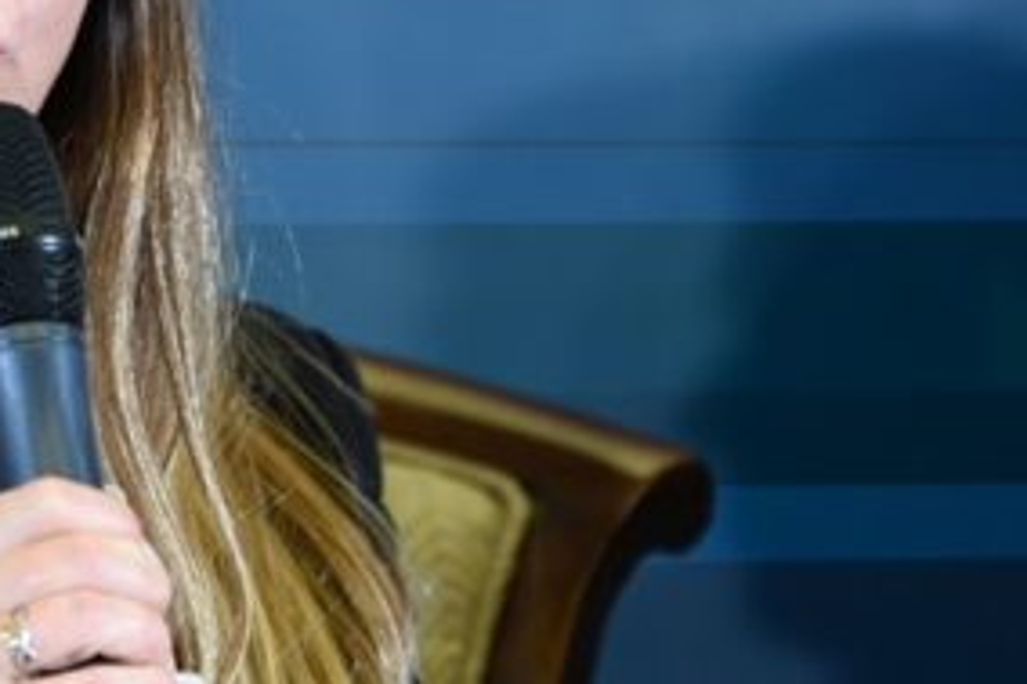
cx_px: -87
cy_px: 109
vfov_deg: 2.8
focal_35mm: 490
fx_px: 13970
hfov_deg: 4.2
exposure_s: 1/160
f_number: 3.5
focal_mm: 200
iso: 1600
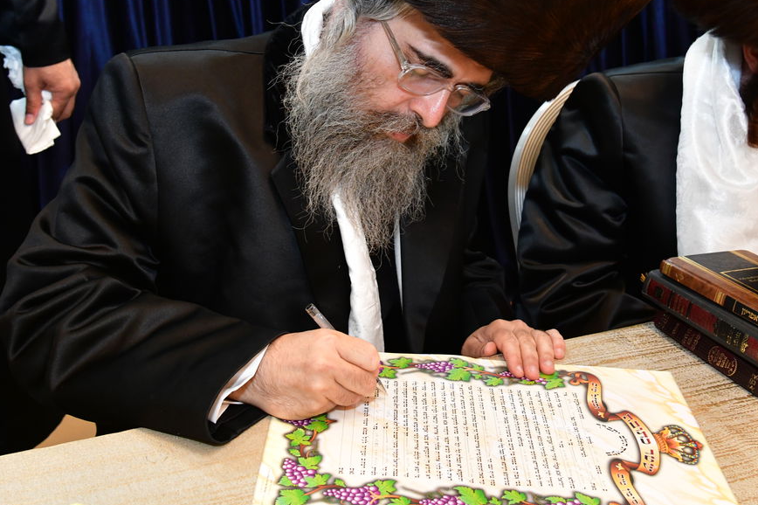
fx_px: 1052
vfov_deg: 26.7
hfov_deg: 39.6
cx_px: 381
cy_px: 143
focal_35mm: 50
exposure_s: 1/100
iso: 2500
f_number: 5.6
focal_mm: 31
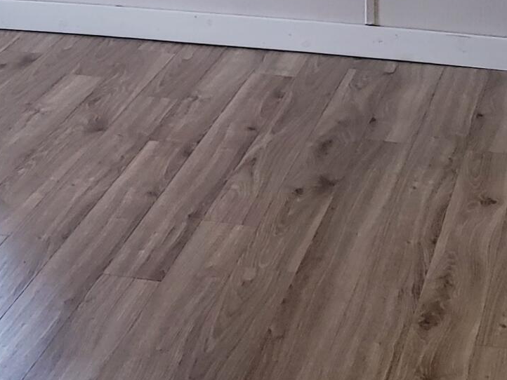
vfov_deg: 13.1
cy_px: -152
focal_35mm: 108
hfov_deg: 18.0
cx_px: 100
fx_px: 1582
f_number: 1.5
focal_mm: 4.3
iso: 100
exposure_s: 1/60
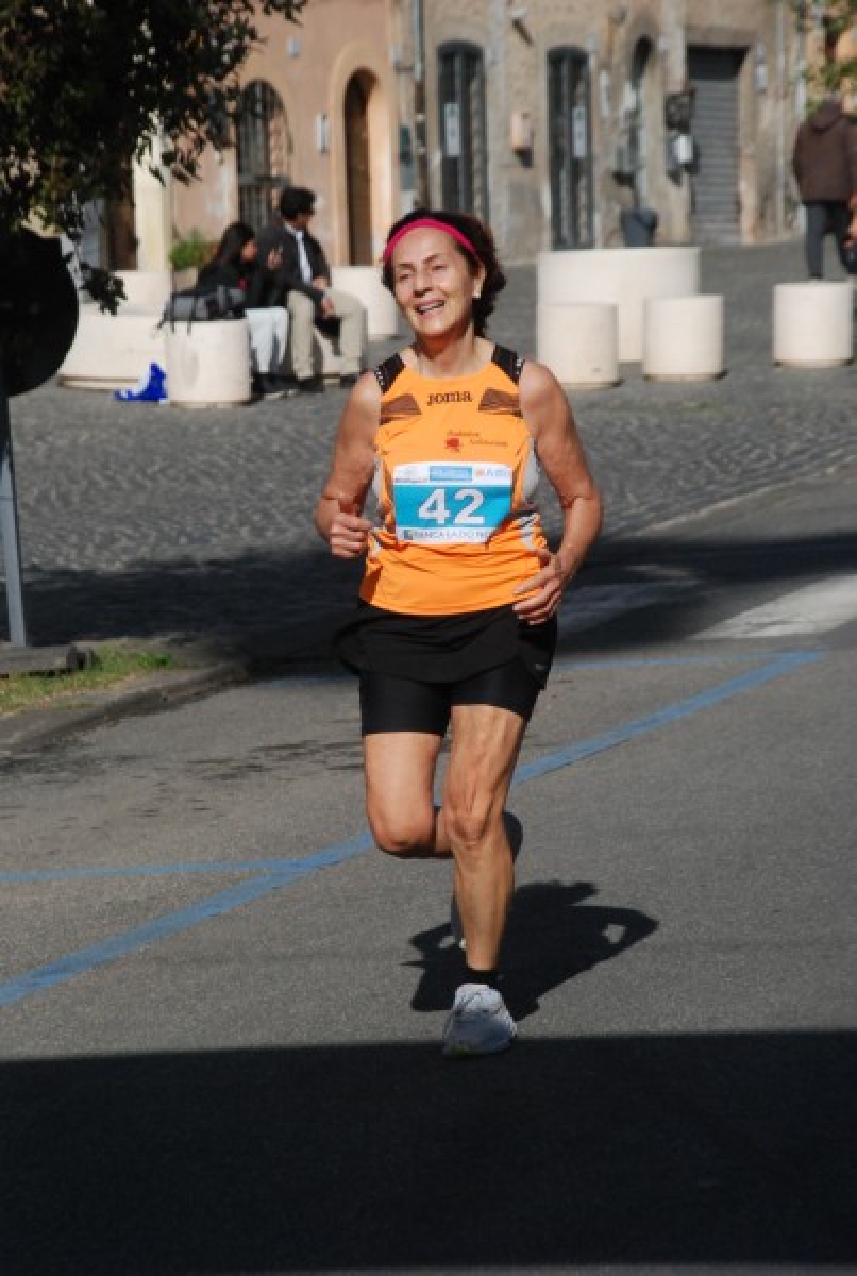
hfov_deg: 8.8
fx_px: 5595
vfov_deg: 13.0
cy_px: 638
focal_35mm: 158
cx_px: 428
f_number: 9
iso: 1000
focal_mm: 105
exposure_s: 1/2000
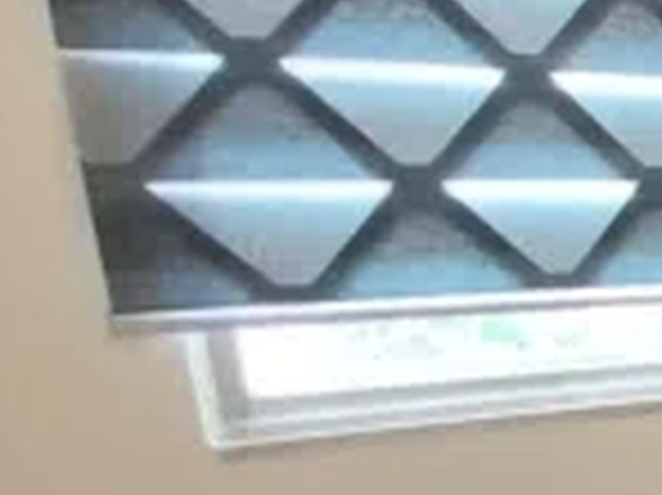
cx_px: 1410
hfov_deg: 17.7
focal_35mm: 62
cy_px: 461
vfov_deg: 22.9
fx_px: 1185
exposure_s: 1/50
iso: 200
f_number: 2.2
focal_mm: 1.3
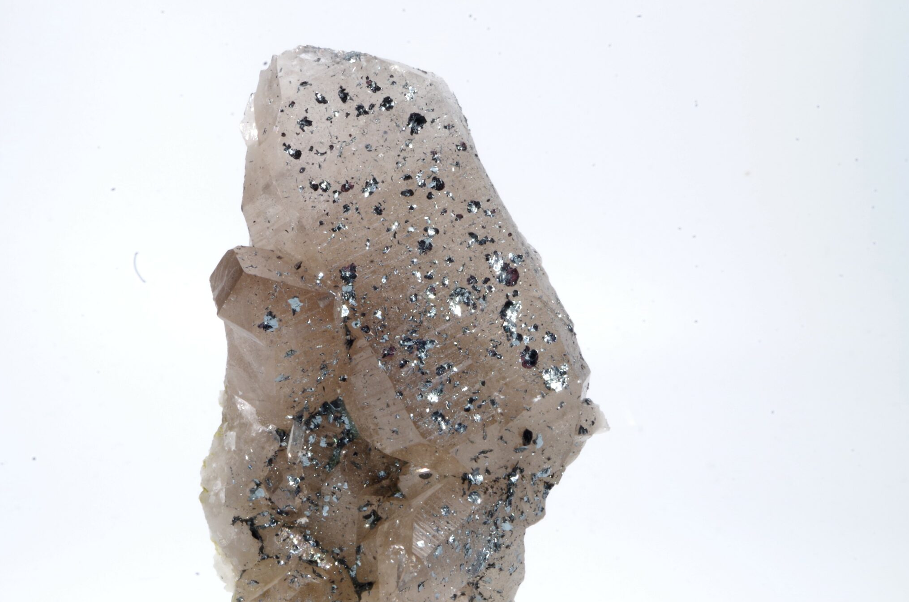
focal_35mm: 58
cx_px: 369
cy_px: 333
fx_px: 1462
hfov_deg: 34.4
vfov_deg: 23.3
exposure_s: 1/2.5
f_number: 4
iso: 100
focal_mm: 30.63
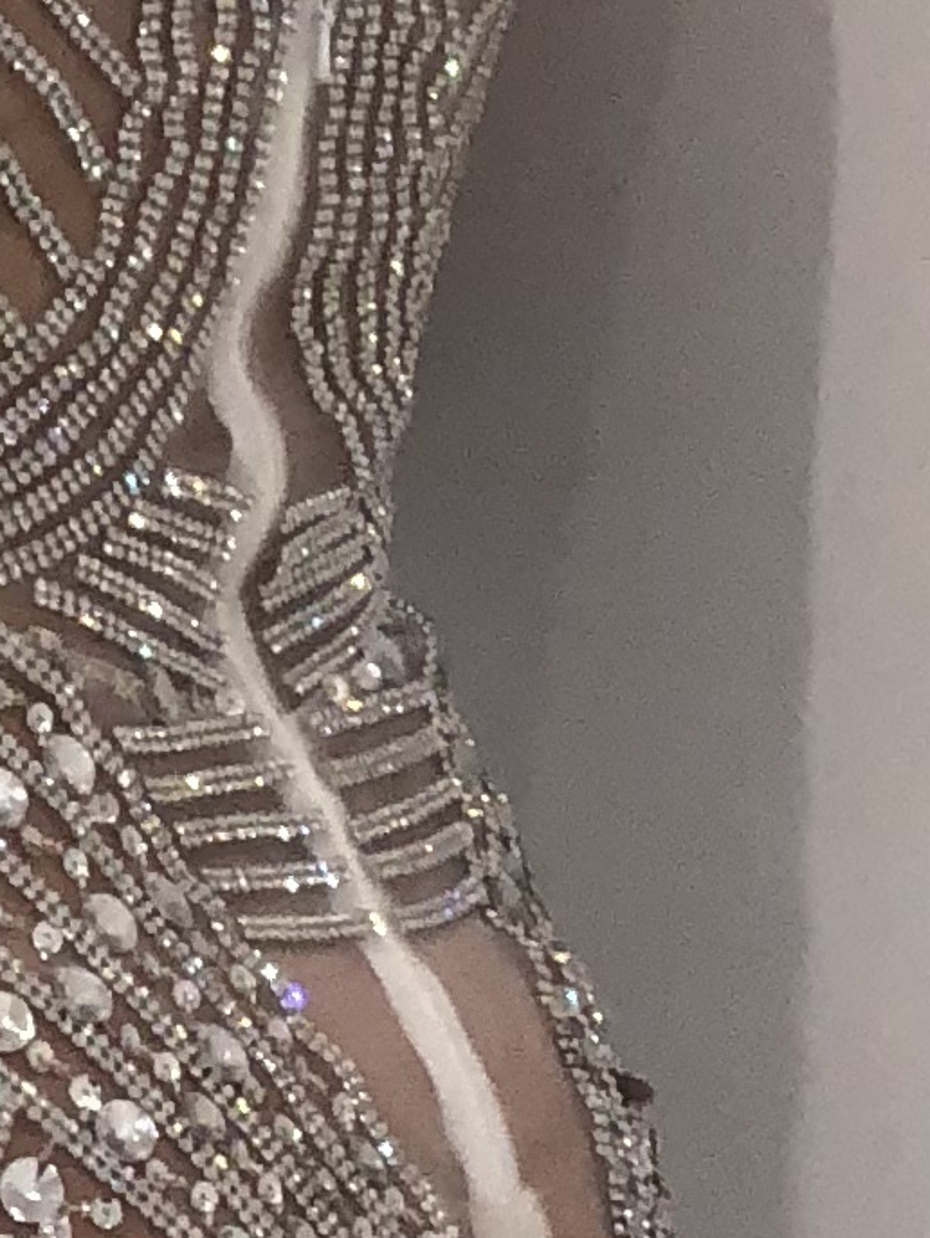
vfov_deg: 6.4
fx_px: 10915
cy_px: 2099
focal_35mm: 305
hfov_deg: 4.8
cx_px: 1395
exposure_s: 1/60
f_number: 2.4
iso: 100
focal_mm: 6
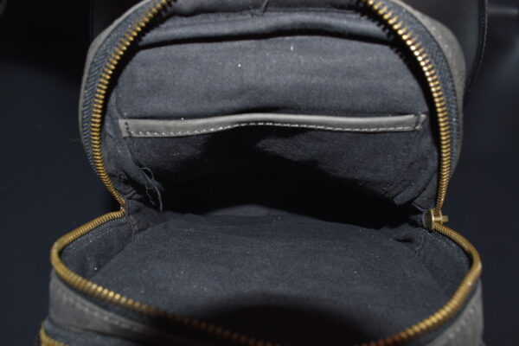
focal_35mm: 30
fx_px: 432
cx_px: 260
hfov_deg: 61.9
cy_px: 173
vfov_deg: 43.6
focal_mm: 20
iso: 100
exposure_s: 1/60
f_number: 8
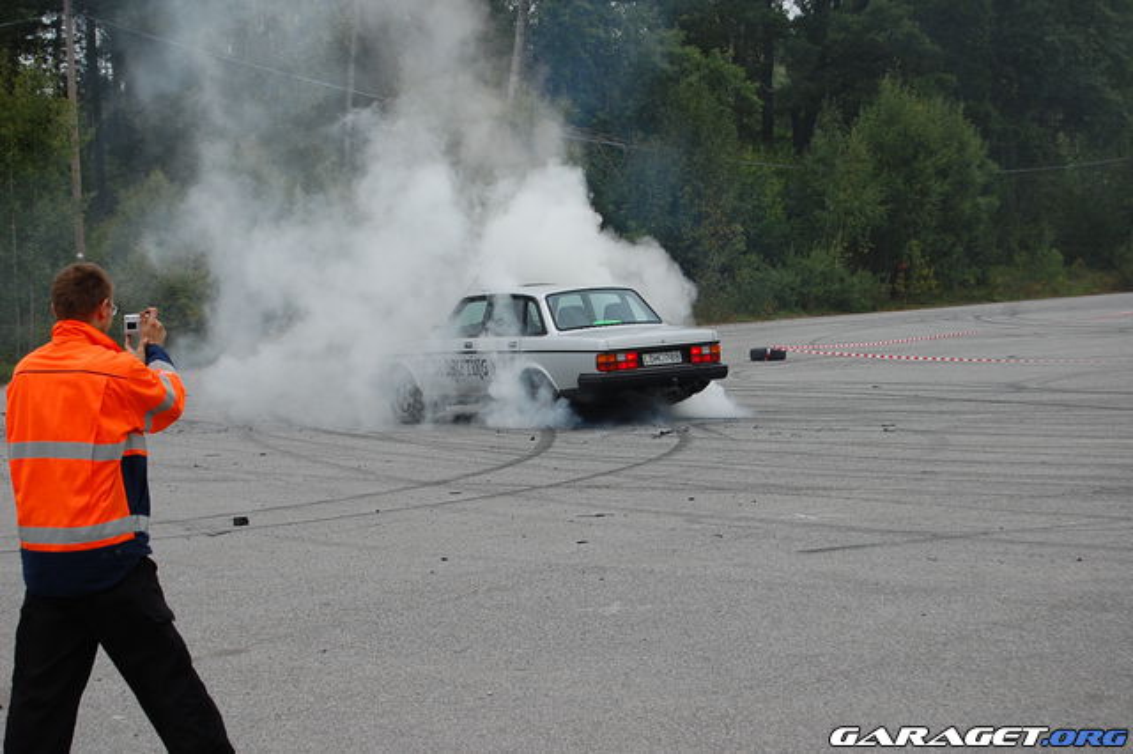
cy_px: 377
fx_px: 2595
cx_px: 566
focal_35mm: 82
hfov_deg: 24.6
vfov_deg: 16.5
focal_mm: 55
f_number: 8
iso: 200
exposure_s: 1/250
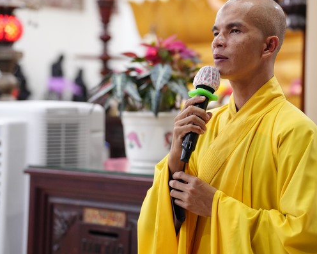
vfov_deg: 15.1
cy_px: 119
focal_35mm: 102
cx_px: 195
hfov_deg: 18.8
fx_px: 957
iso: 4000
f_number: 2.8
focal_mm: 83
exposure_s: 1/100
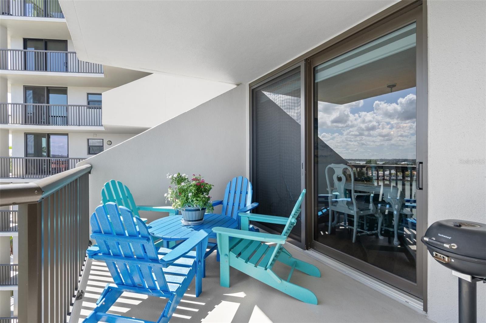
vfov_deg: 70.4
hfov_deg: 93.3
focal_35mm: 17
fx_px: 229
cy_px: 162
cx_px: 243
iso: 320
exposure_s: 1/8
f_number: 8
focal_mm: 17
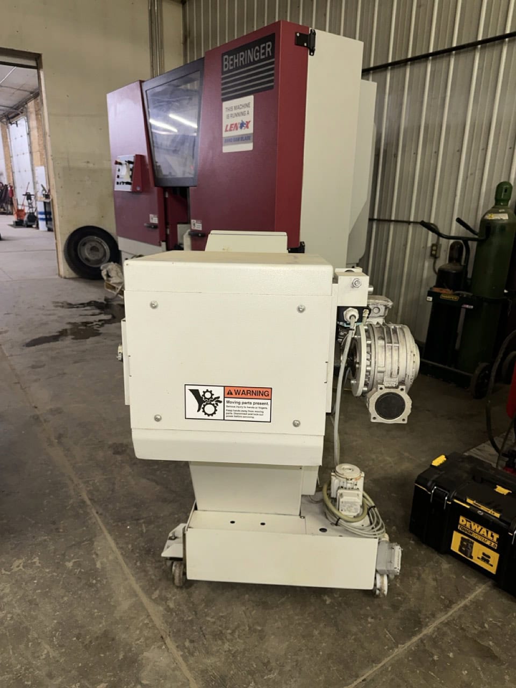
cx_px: 258
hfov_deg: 56.8
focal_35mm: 24
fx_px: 477
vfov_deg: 71.6
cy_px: 344
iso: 50
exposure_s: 1/20
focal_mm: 6.9
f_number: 1.8
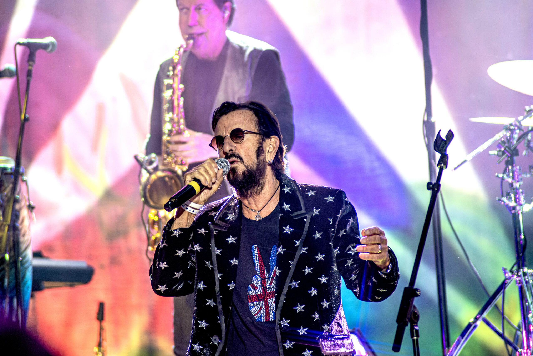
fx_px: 4443
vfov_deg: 4.6
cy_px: 178
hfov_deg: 6.9
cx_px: 266
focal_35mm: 300
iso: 1600
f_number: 5.6
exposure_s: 1/200
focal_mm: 300
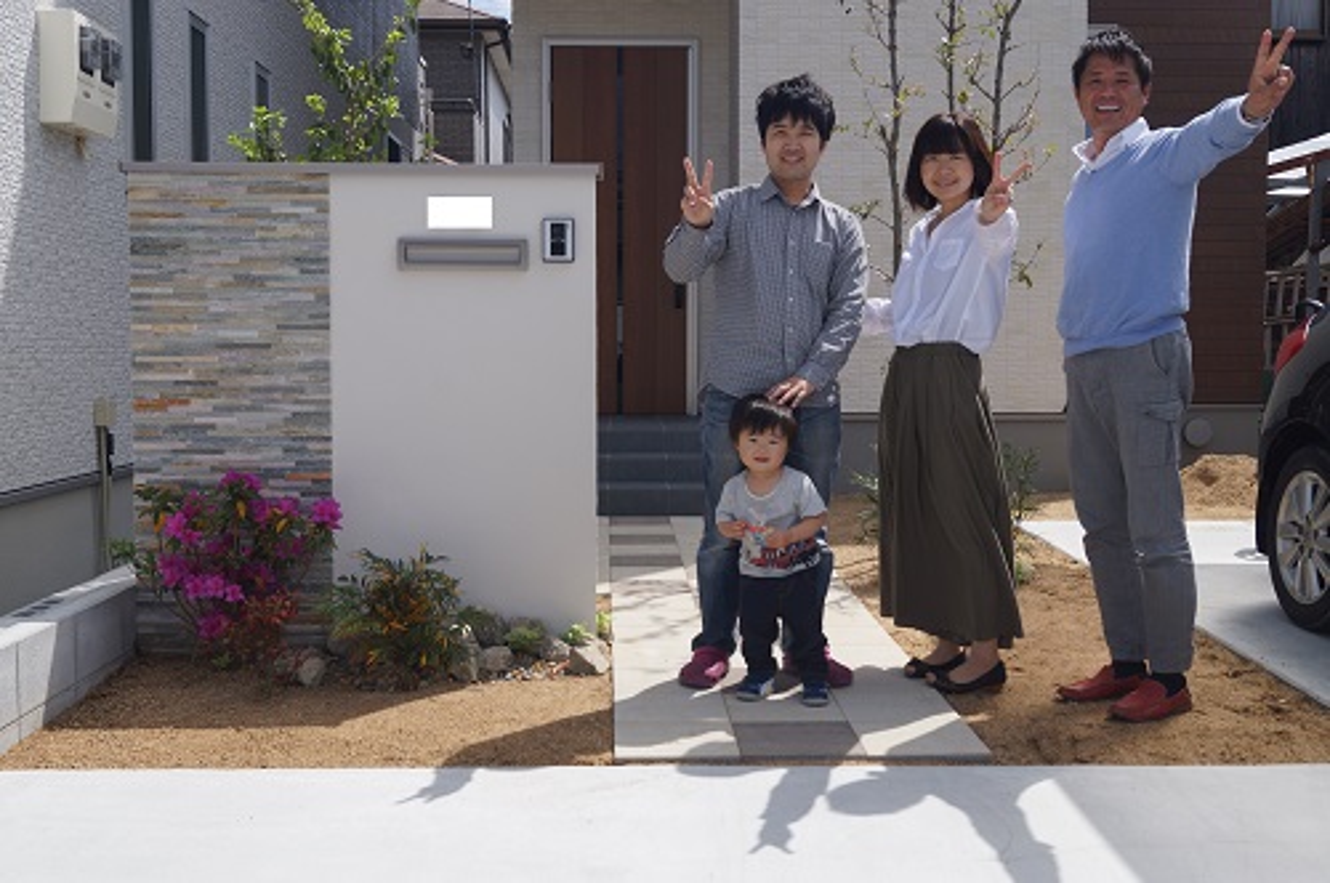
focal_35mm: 42
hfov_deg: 46.5
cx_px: 665
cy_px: 442
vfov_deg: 31.8
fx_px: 1550
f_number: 8
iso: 100
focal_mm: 28
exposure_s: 1/500
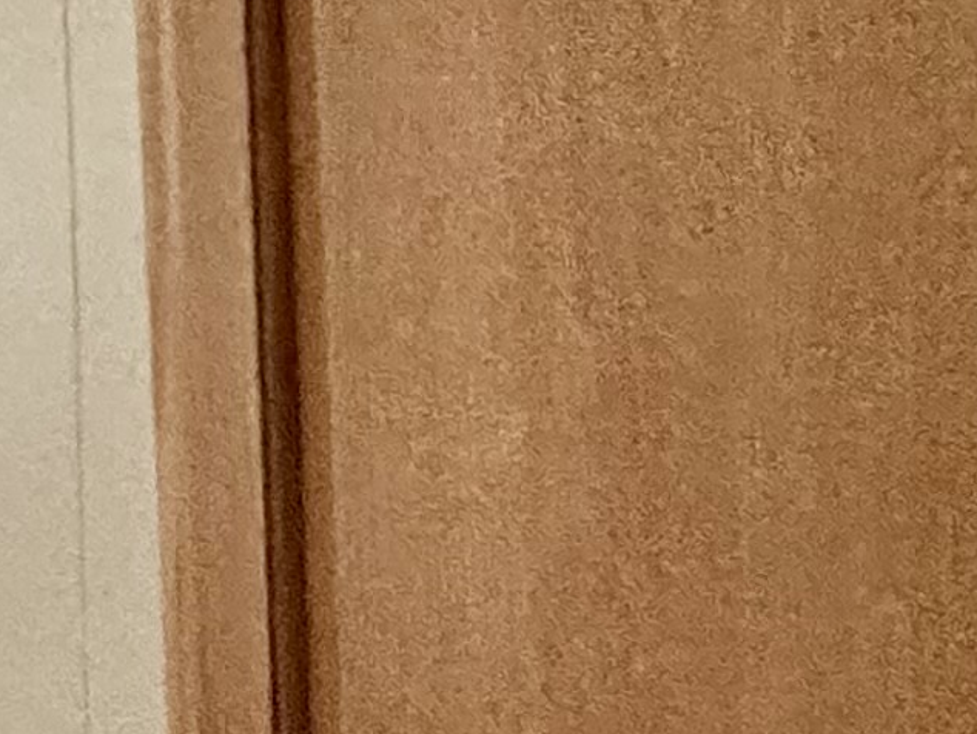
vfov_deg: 14.7
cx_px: -1748
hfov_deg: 12.5
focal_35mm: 89
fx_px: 2513
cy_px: 1295
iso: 500
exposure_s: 1/60
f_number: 2.2
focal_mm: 2.22
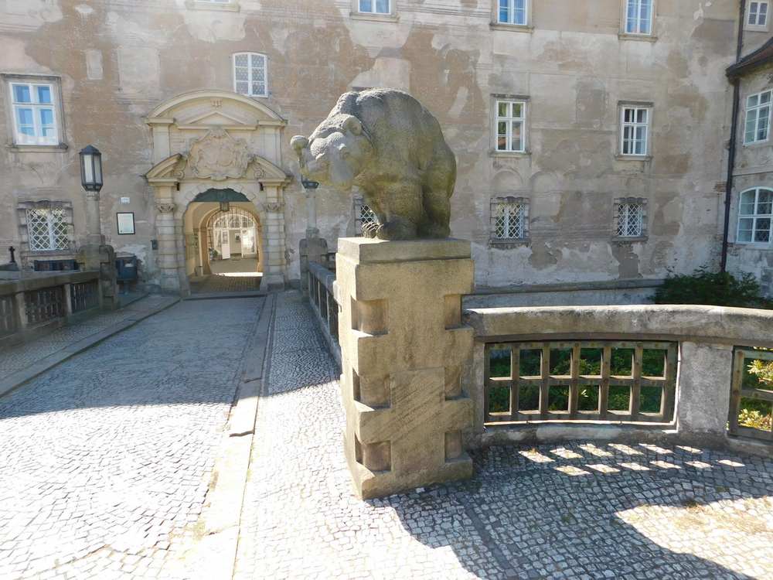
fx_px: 514
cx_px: 386
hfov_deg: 73.9
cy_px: 290
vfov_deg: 58.9
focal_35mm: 23
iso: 125
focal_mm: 4
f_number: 3
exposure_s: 1/500
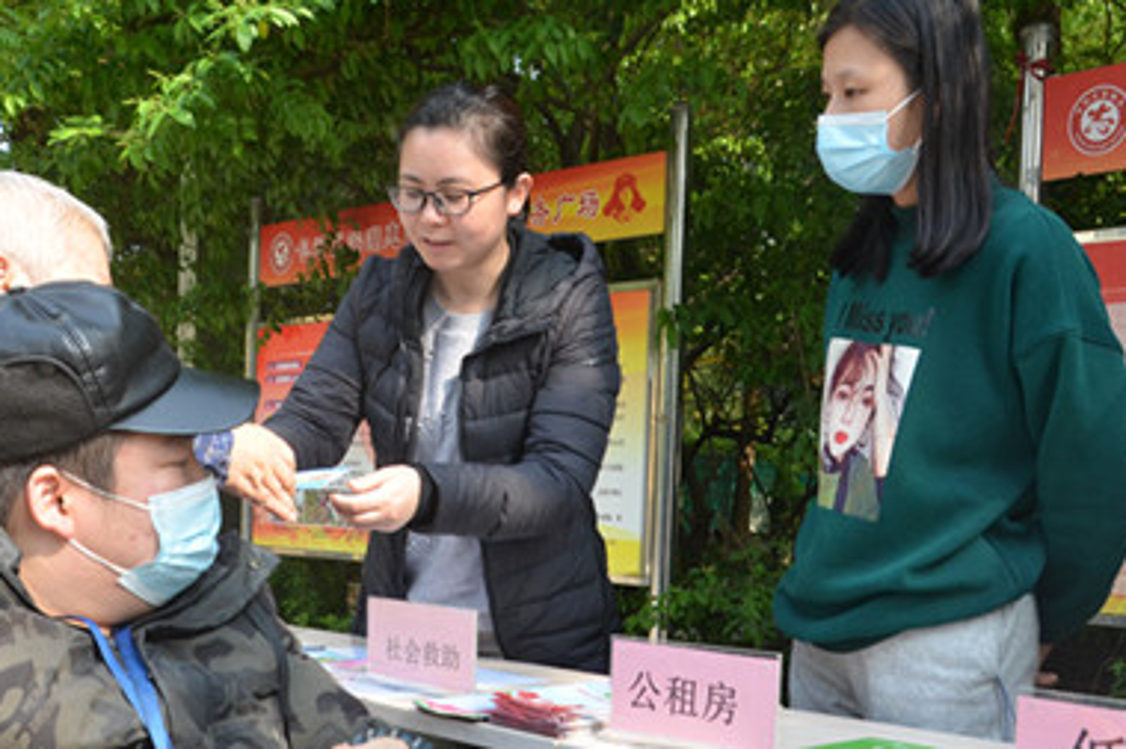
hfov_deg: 39.6
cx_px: 444
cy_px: 509
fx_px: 1557
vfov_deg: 26.9
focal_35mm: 50
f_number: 8
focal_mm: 21
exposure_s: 1/250
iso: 640
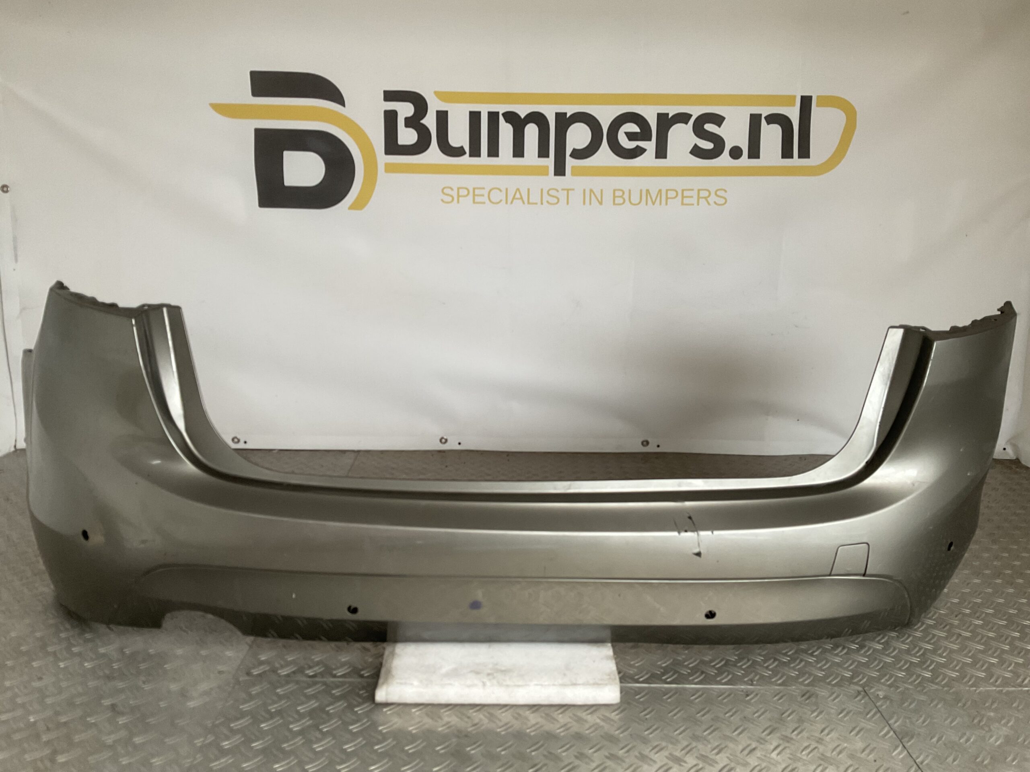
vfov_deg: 48.2
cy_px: 386
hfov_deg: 61.7
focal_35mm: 29
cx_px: 515
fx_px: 863
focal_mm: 3
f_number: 1.8
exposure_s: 1/50
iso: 64
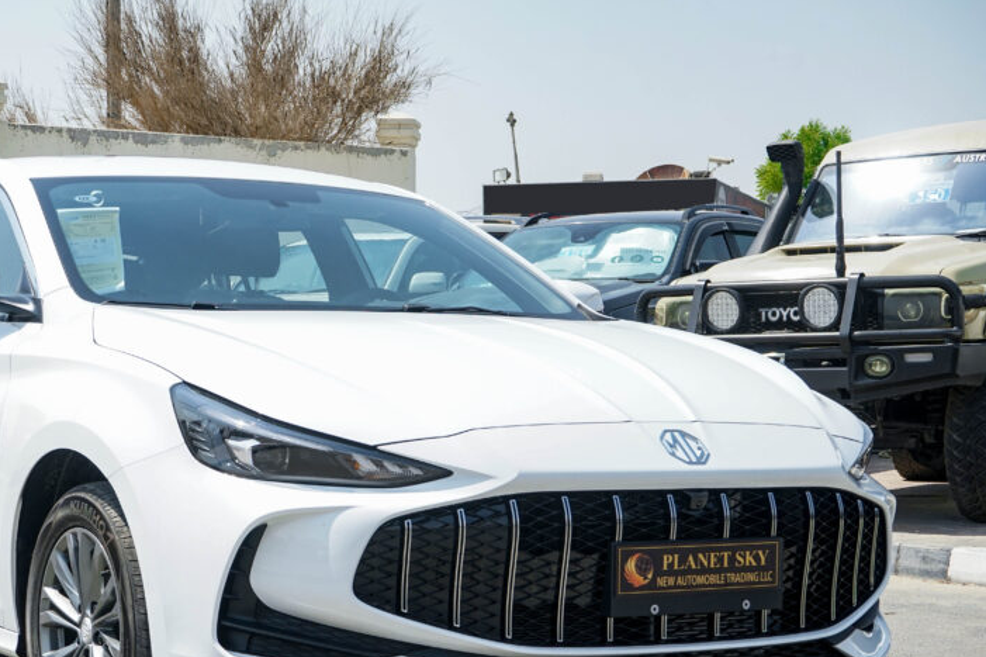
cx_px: 312
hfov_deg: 26.5
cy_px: 455
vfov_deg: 17.9
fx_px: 2081
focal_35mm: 76
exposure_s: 1/500
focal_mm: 52
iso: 400
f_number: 10
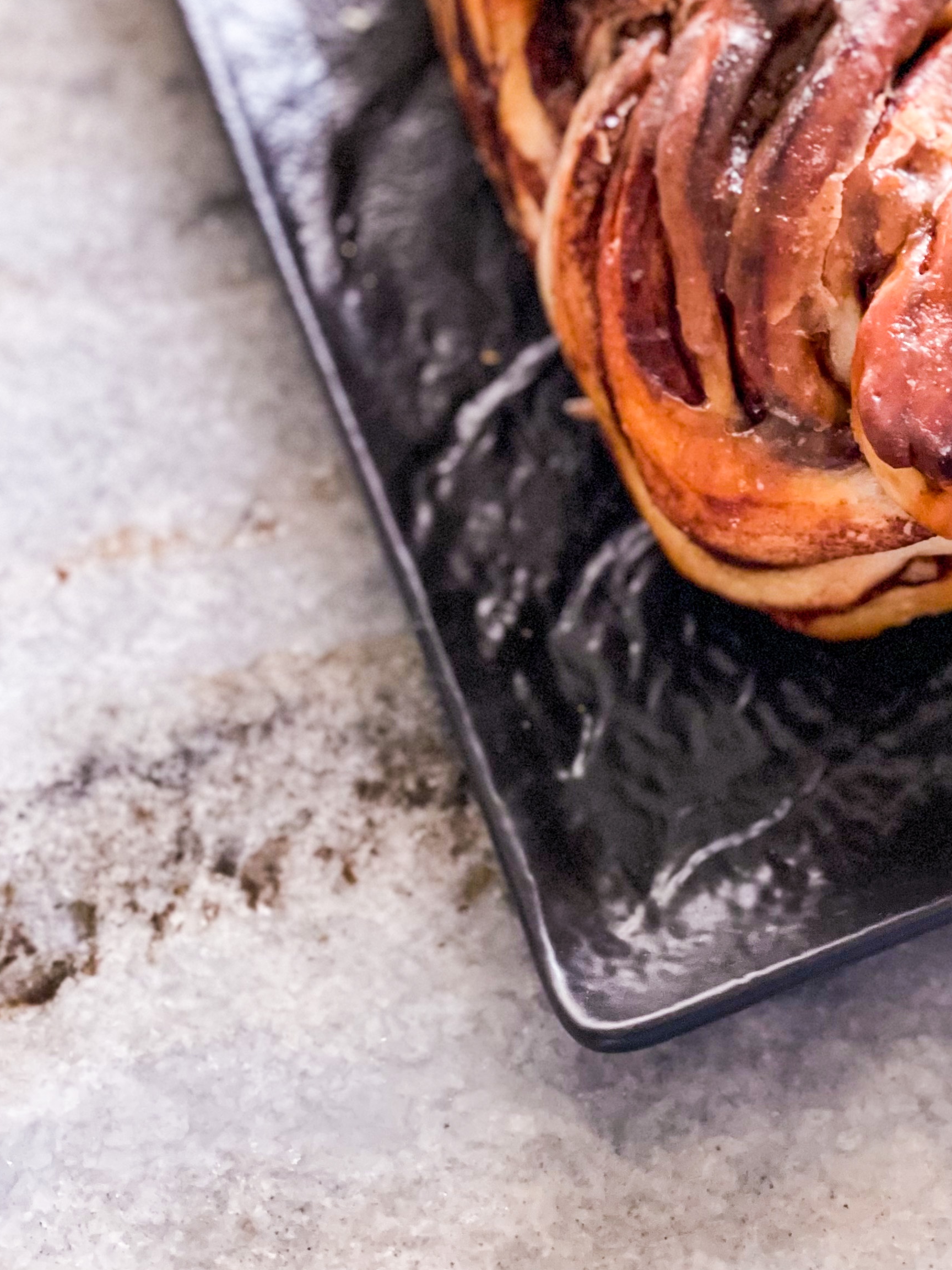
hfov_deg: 16.1
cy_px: 306
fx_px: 3337
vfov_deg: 21.3
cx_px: 826
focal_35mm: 91
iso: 500
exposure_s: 1/35
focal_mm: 6
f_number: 2
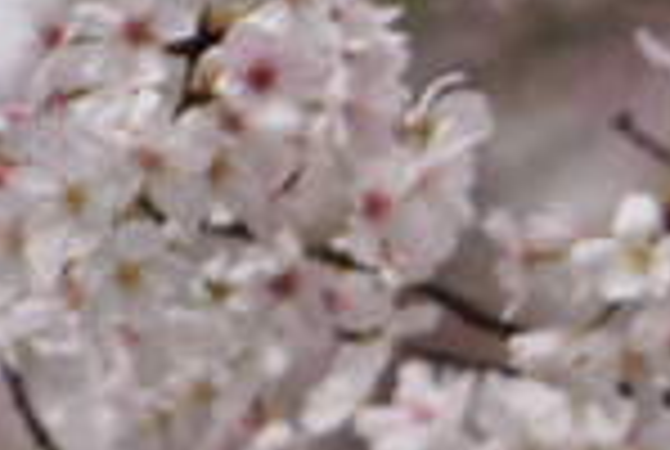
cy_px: 407
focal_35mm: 2056
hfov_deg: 1.0
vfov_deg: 0.7
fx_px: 38341
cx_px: 859
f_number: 5
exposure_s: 1/640
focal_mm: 200
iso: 100
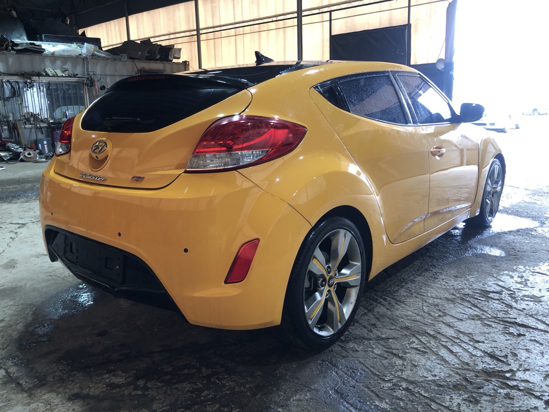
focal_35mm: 28
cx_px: 274
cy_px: 206
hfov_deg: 63.4
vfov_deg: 49.7
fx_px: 444
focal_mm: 3.99
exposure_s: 1/40
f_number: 1.8
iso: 25
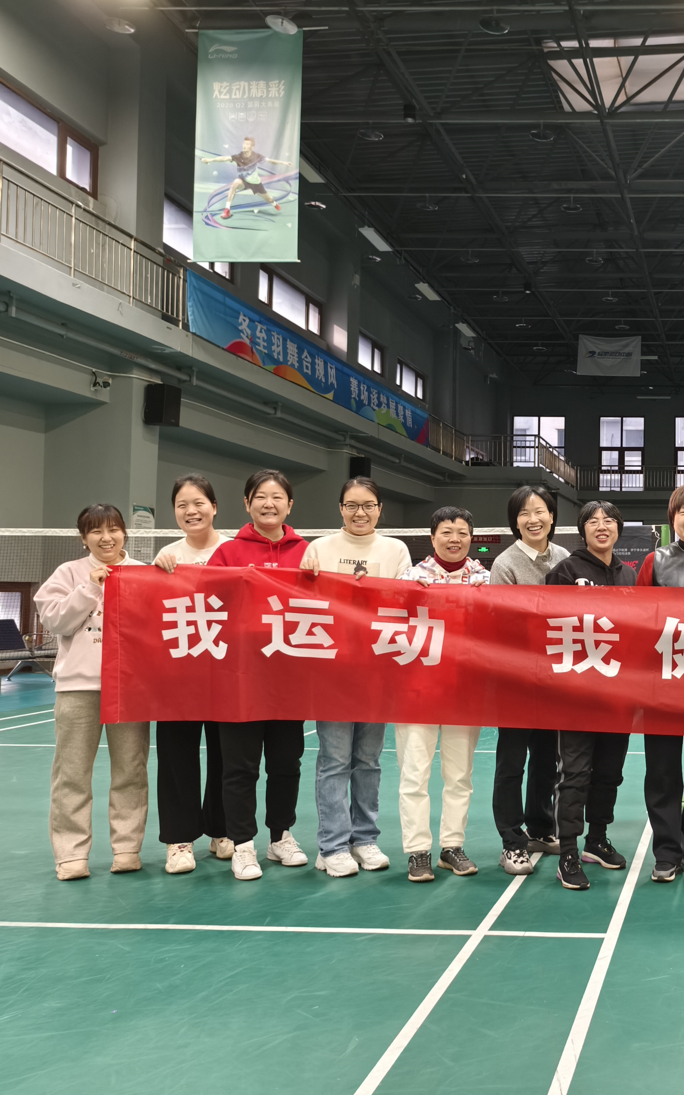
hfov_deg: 35.0
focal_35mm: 33
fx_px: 984
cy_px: 543
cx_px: 675
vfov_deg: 58.1
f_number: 1.57
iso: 947
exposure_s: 1/50
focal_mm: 5.6
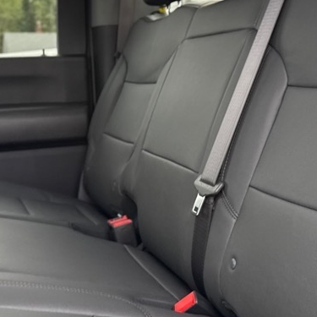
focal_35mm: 58
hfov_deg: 29.5
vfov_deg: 29.4
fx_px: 601
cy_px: 118
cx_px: 144
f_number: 1.78
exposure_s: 1/121
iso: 64
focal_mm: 6.76
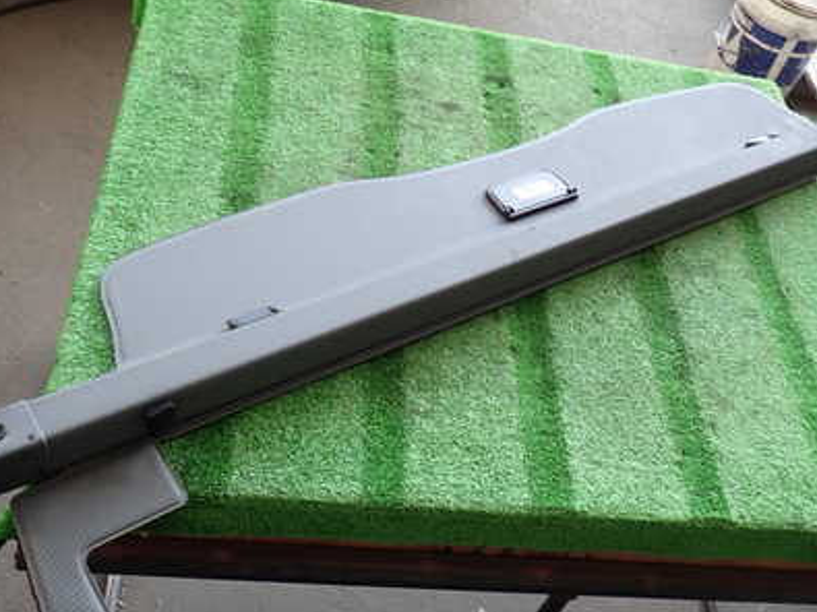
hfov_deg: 48.9
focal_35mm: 38
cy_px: 366
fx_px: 897
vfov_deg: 37.6
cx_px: 445
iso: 100
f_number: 2
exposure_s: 1/80
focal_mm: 4.5
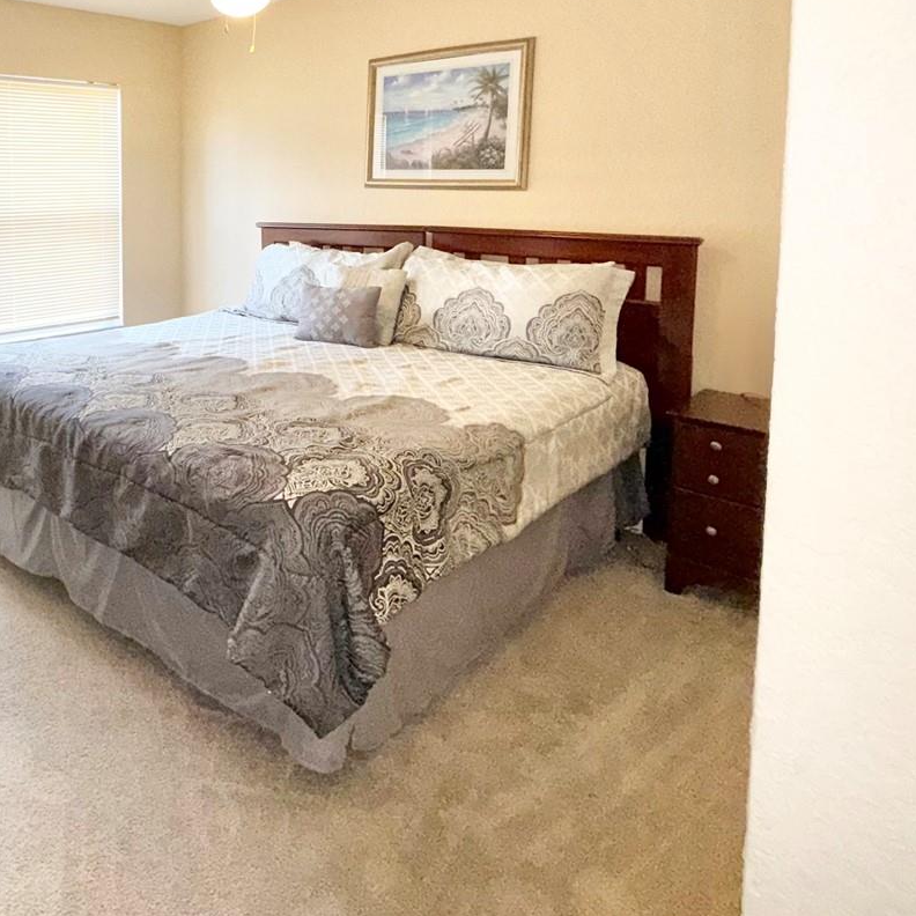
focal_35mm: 25
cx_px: 126
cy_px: 252
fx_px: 748
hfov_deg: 56.1
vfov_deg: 60.2
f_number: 2.2
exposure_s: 1/60
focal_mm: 2.22
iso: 100
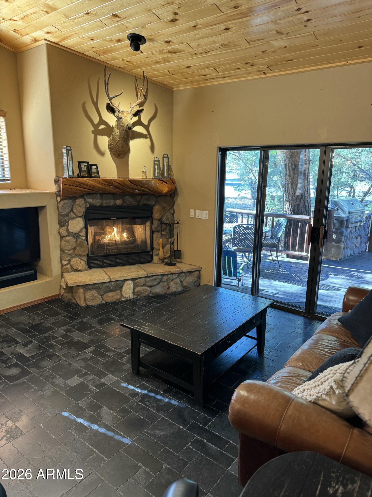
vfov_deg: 71.6
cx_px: 186
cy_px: 248
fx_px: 344
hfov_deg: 56.8
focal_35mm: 24
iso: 200
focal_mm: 6.76
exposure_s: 1/60
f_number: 1.78
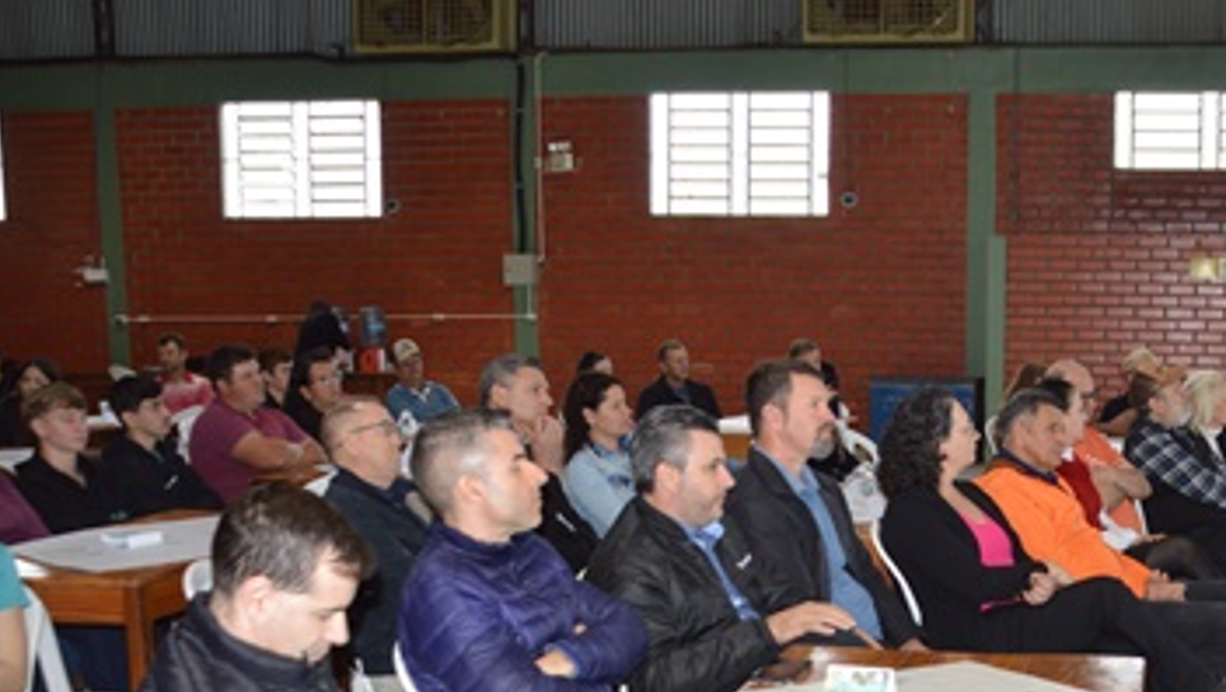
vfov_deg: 12.9
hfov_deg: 22.3
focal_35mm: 94
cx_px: 1016
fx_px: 3054
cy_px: 526
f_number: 4.5
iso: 400
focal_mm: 35
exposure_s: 1/100
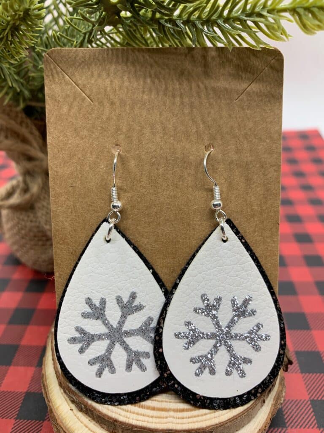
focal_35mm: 26
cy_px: 216
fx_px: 324
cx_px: 162
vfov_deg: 67.3
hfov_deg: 53.1
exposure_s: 1/121
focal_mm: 4.25
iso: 80
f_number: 1.8
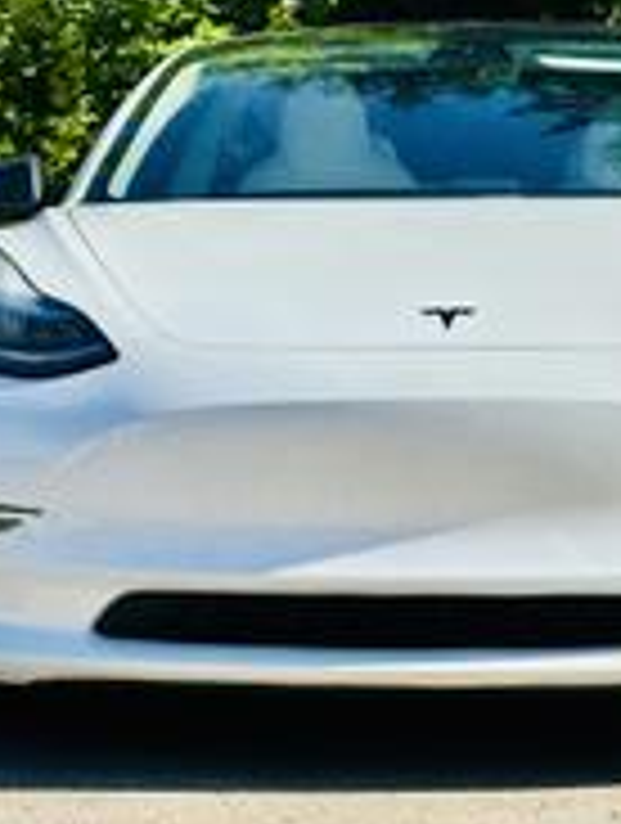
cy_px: 396
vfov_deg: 19.8
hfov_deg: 14.9
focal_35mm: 99
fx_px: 2360
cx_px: 459
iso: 64
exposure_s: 1/5000
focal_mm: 6.86
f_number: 1.78
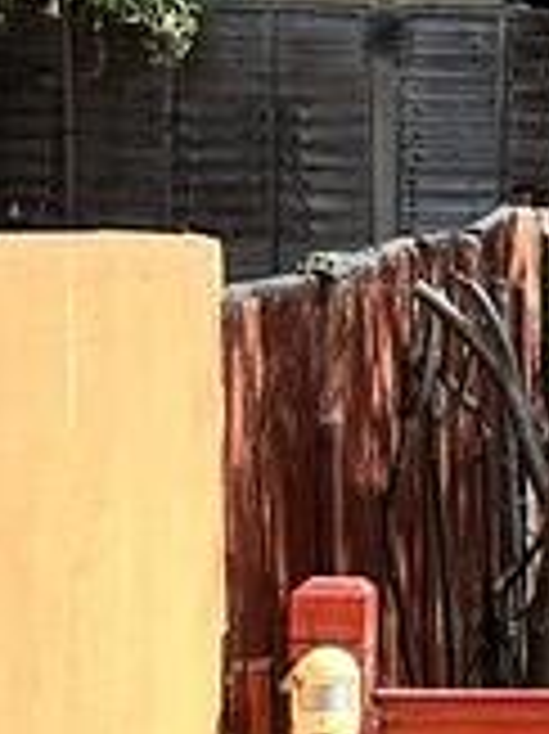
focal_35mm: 151
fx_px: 3197
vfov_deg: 13.1
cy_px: 536
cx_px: 1683
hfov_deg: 8.2
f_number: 1.78
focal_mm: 6.86
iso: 80
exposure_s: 1/1412
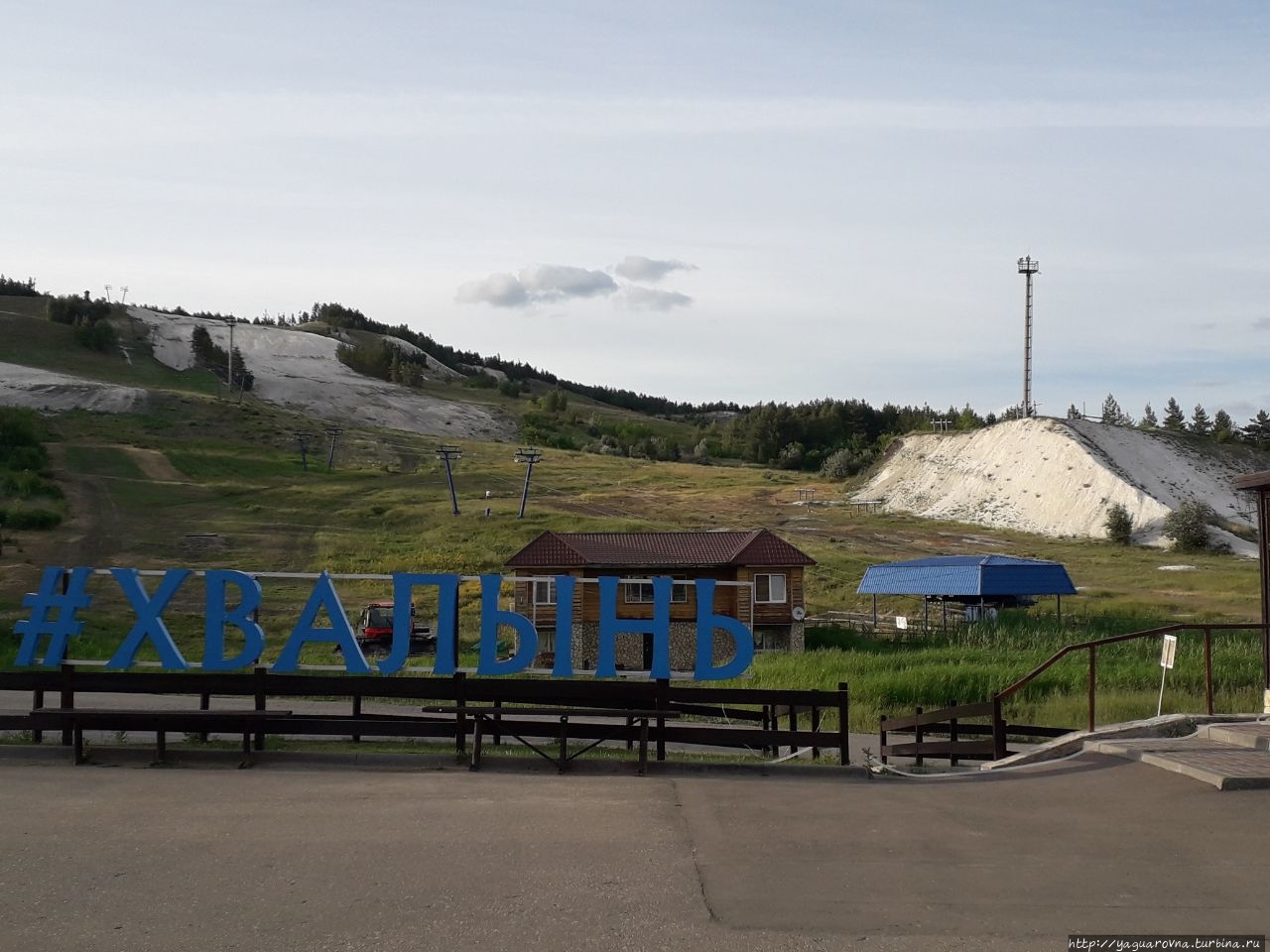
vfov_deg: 51.4
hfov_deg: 65.3
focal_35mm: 27
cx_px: 635
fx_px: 991
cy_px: 476
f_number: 1.9
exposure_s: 1/1013
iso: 40
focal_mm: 3.6
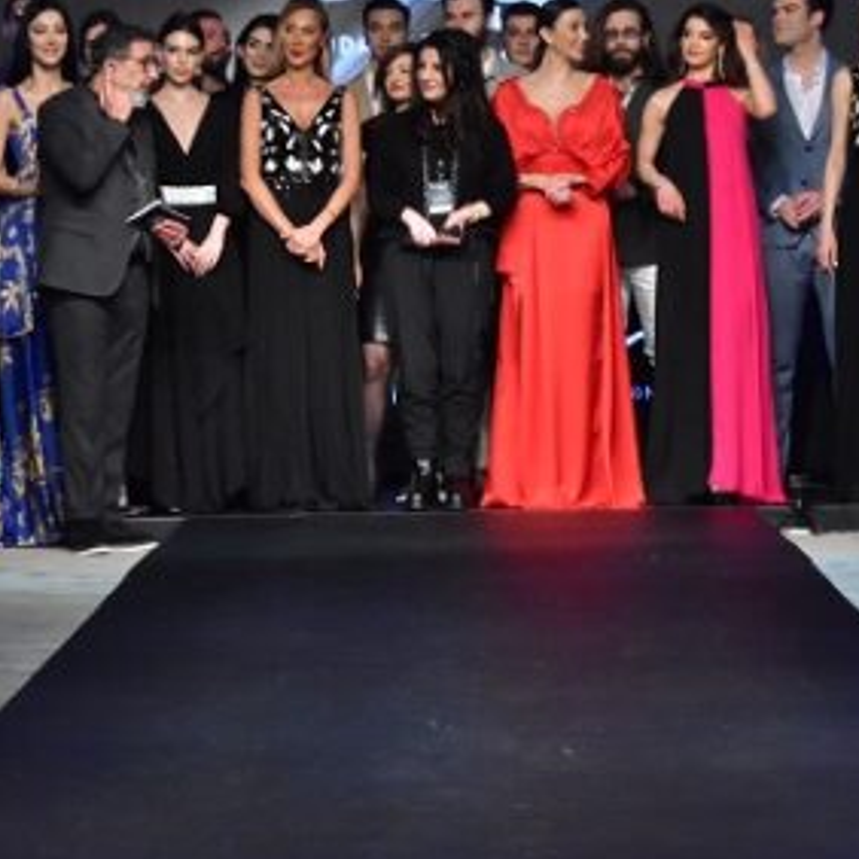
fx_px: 7776
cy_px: 259
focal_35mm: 277
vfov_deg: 6.3
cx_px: 396
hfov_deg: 6.3
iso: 3200
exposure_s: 1/100
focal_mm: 95
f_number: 16
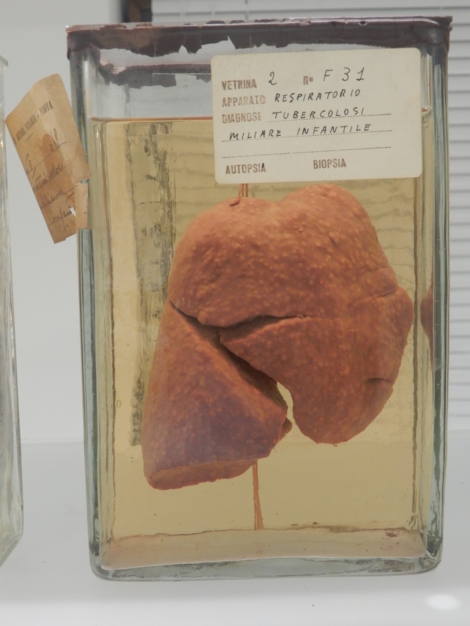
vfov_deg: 42.1
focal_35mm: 45
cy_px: 313
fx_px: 815
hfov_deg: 32.2
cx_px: 235
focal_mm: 8
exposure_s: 1/30
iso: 360
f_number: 4
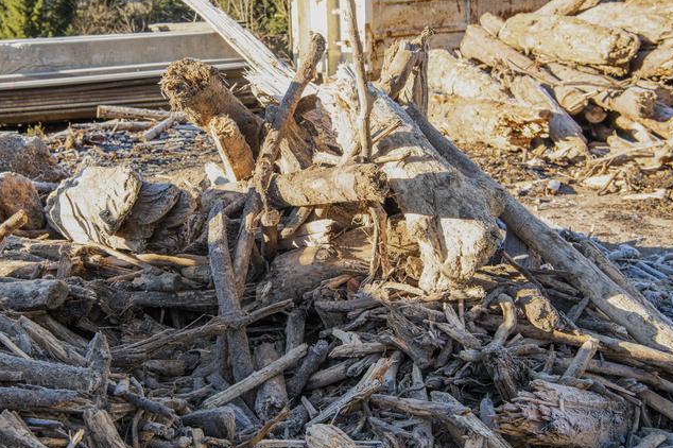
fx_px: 990
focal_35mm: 53
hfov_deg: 37.4
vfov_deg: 25.5
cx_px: 270
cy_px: 226
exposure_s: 1/200
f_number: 7.1
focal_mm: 42
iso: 400
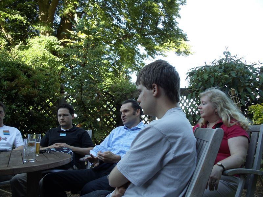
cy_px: 98
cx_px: 132
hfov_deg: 42.9
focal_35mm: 44
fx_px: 334
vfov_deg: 32.9
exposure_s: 1/125
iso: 100
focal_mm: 6
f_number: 3.5
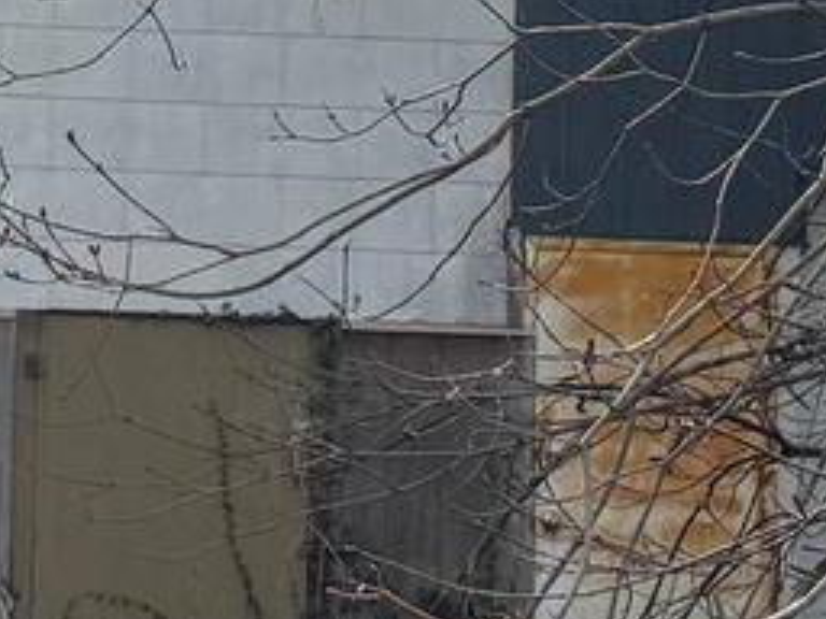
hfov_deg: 14.0
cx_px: -242
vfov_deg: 10.9
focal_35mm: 135
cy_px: 113
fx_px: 3221
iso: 100
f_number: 1.78
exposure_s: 1/3759
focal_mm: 6.76
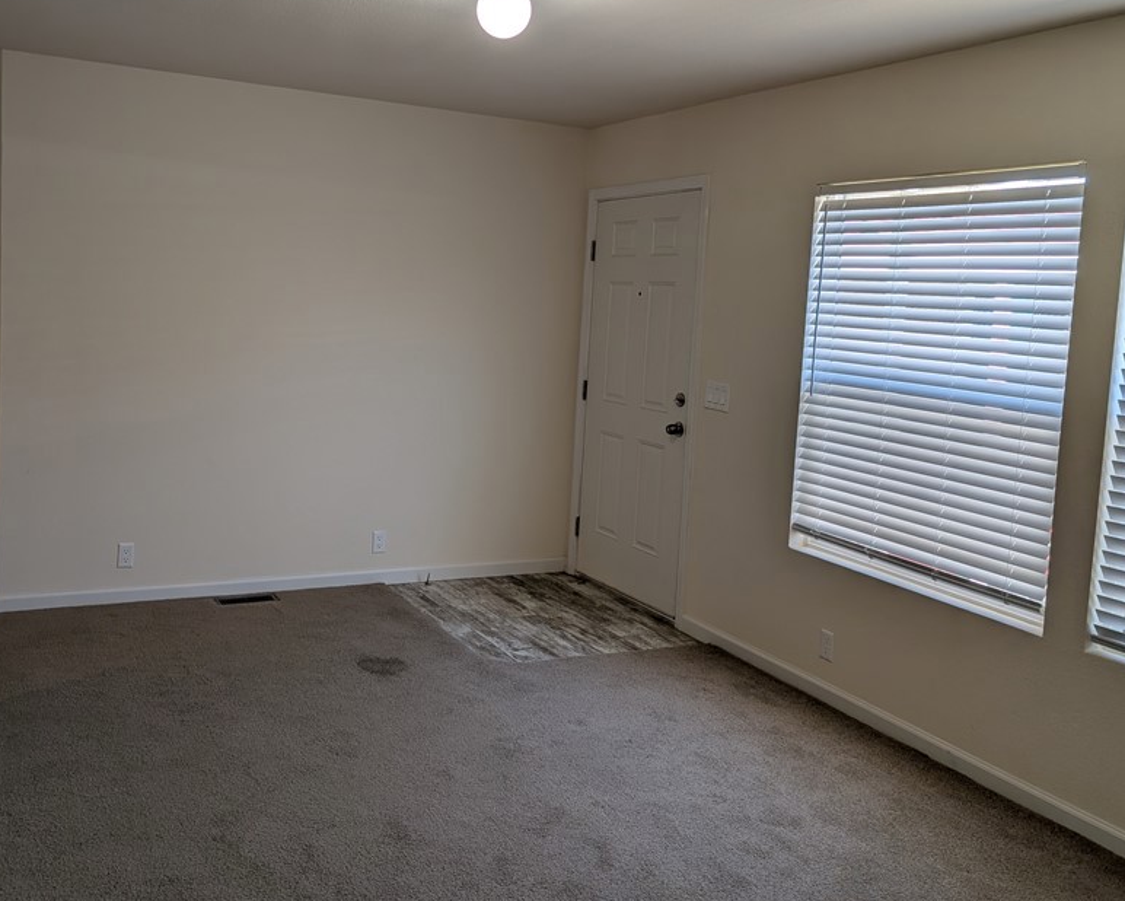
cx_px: 493
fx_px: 1032
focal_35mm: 31
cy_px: 398
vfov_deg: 47.0
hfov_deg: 57.0
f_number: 1.68
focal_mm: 6.9
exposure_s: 1/60
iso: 19
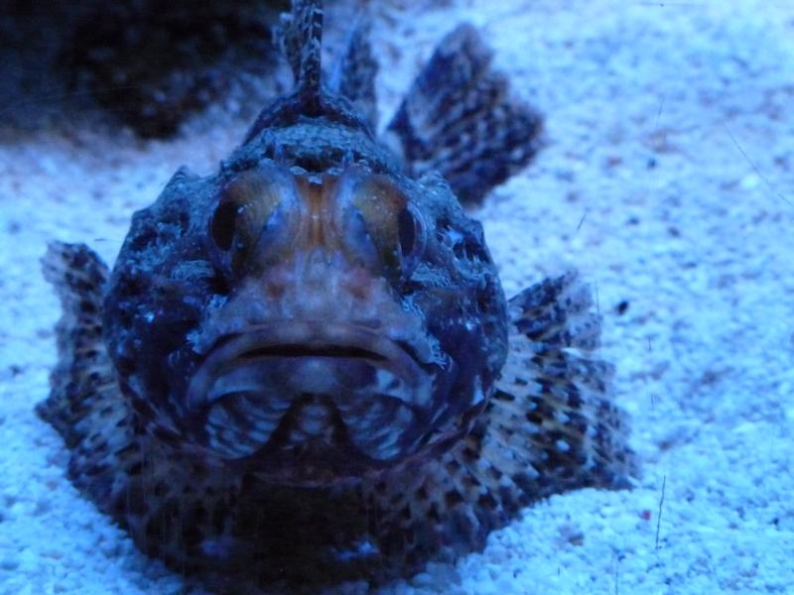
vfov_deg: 3.7
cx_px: 397
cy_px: 298
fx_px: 9267
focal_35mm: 404
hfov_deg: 4.9
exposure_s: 1/30
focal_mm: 51.5
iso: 800
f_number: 3.7
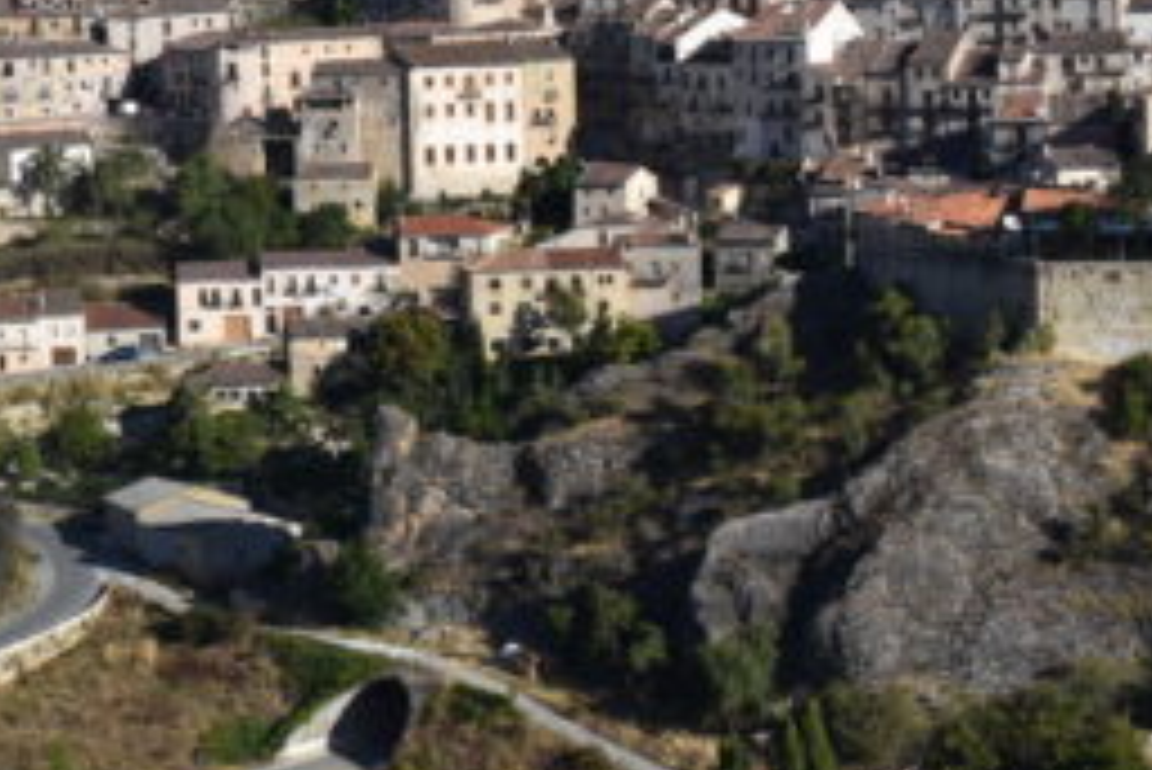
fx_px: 3938
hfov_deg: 15.7
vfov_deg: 11.1
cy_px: 54
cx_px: -423
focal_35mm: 123
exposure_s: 1/250
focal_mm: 28
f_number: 8
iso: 100
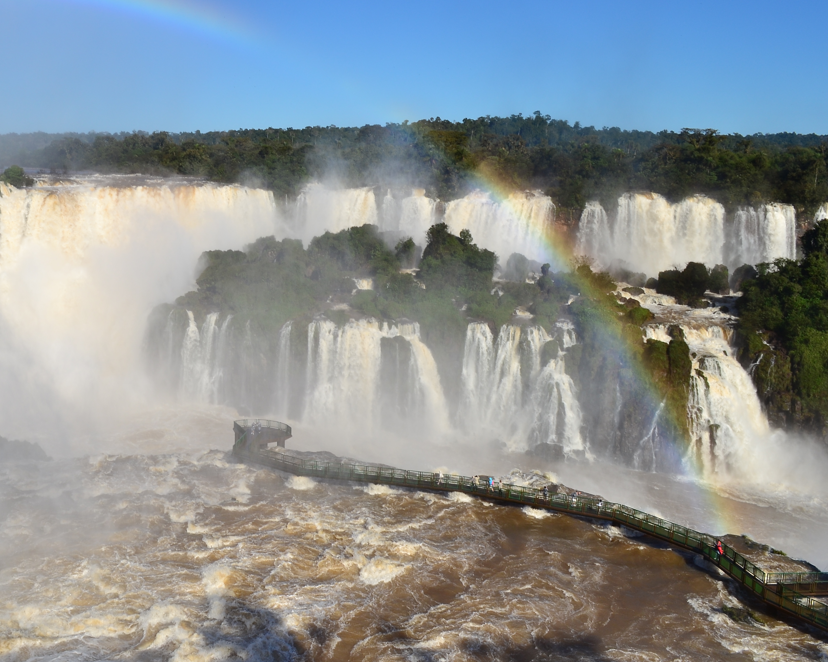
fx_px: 907
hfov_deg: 47.8
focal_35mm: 37
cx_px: 244
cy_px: 304
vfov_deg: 40.1
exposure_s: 1/200
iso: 100
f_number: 11
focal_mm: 18
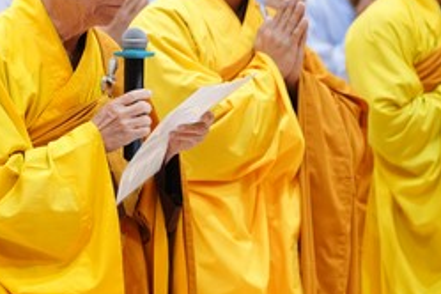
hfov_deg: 9.4
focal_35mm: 217
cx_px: -14
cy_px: 134
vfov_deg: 6.3
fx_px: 2658
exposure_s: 1/100
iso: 1600
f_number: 2.8
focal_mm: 83
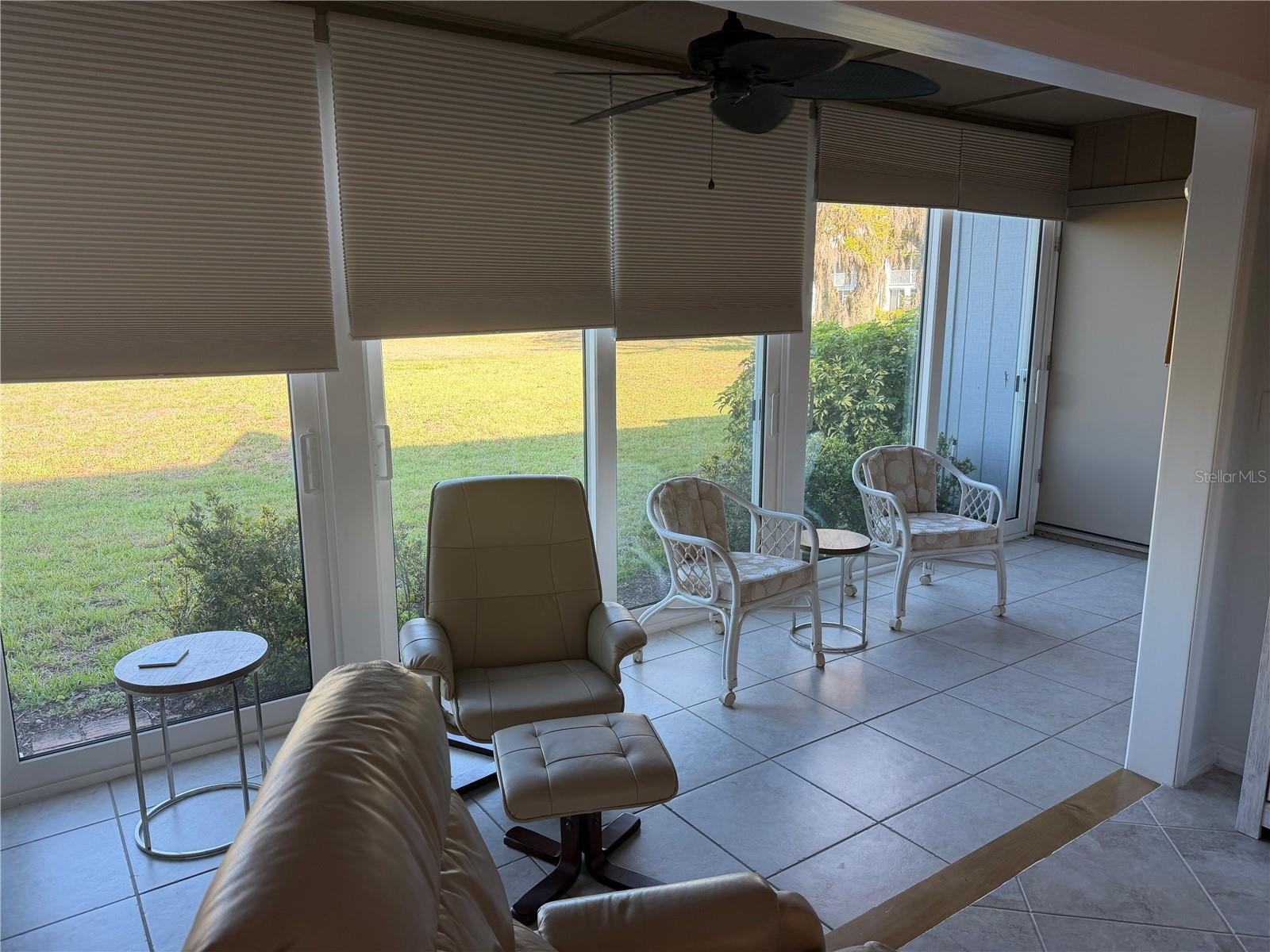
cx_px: 635
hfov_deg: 71.6
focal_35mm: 24
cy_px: 476
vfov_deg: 56.8
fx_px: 881
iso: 80
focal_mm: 6.76
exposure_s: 1/179
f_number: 1.78
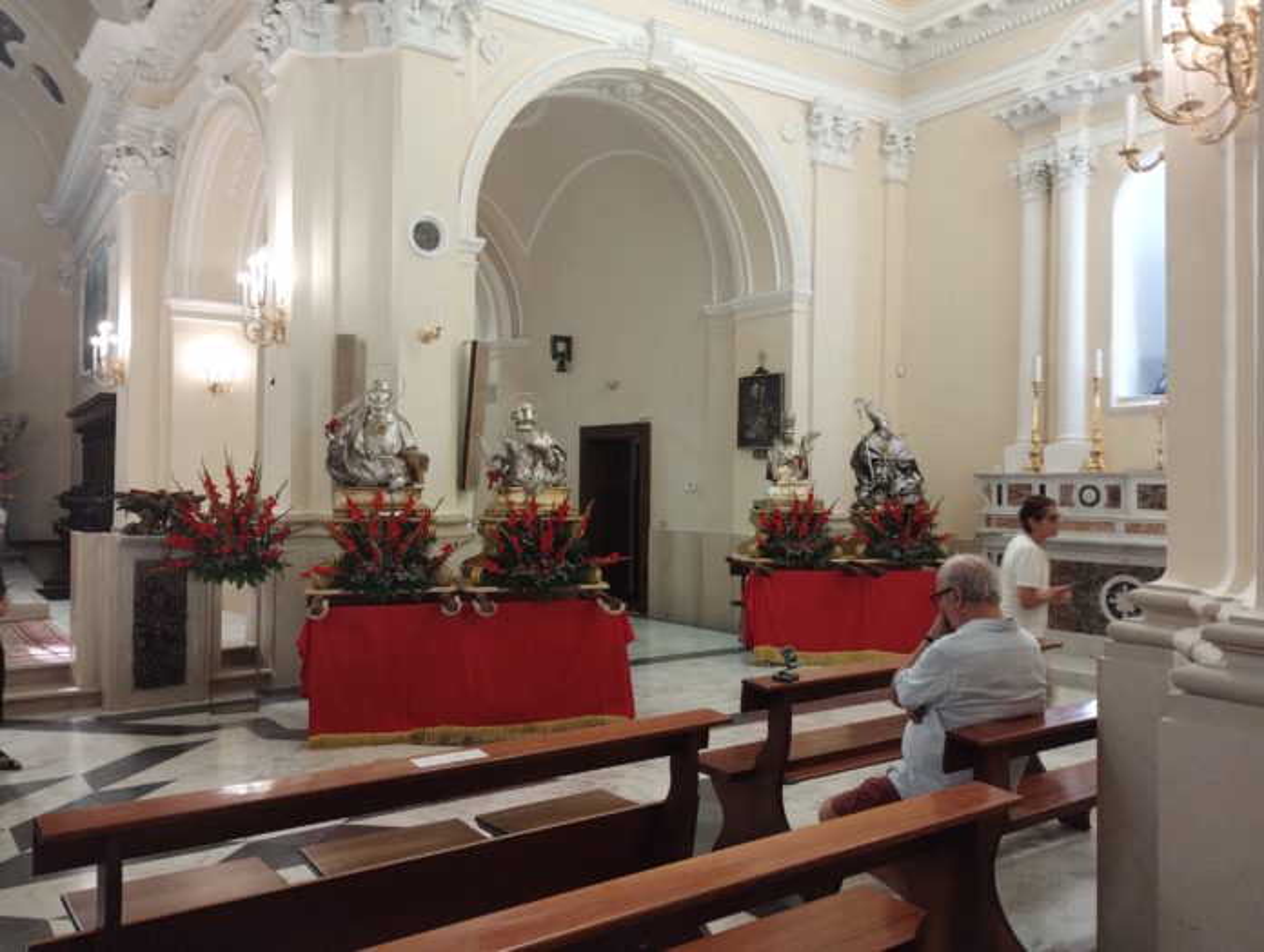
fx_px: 1024
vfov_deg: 49.9
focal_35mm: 28
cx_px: 632
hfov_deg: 63.4
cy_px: 476
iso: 369
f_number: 1.8
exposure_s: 1/30
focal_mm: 4.27
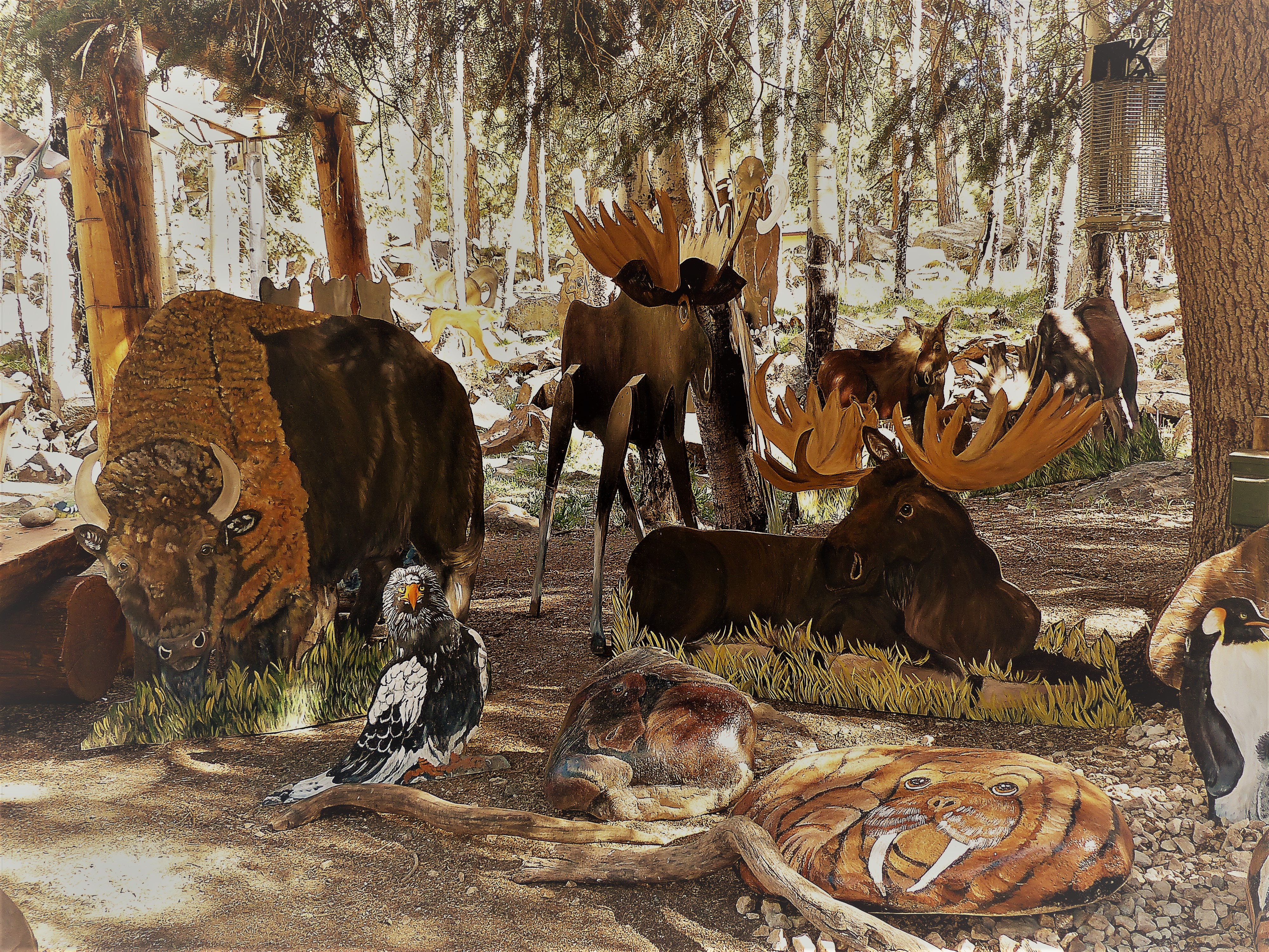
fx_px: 1283
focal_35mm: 35
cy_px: 476
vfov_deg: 40.7
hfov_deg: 52.6
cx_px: 634
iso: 100
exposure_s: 1/100
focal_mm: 6.2
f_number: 2.8
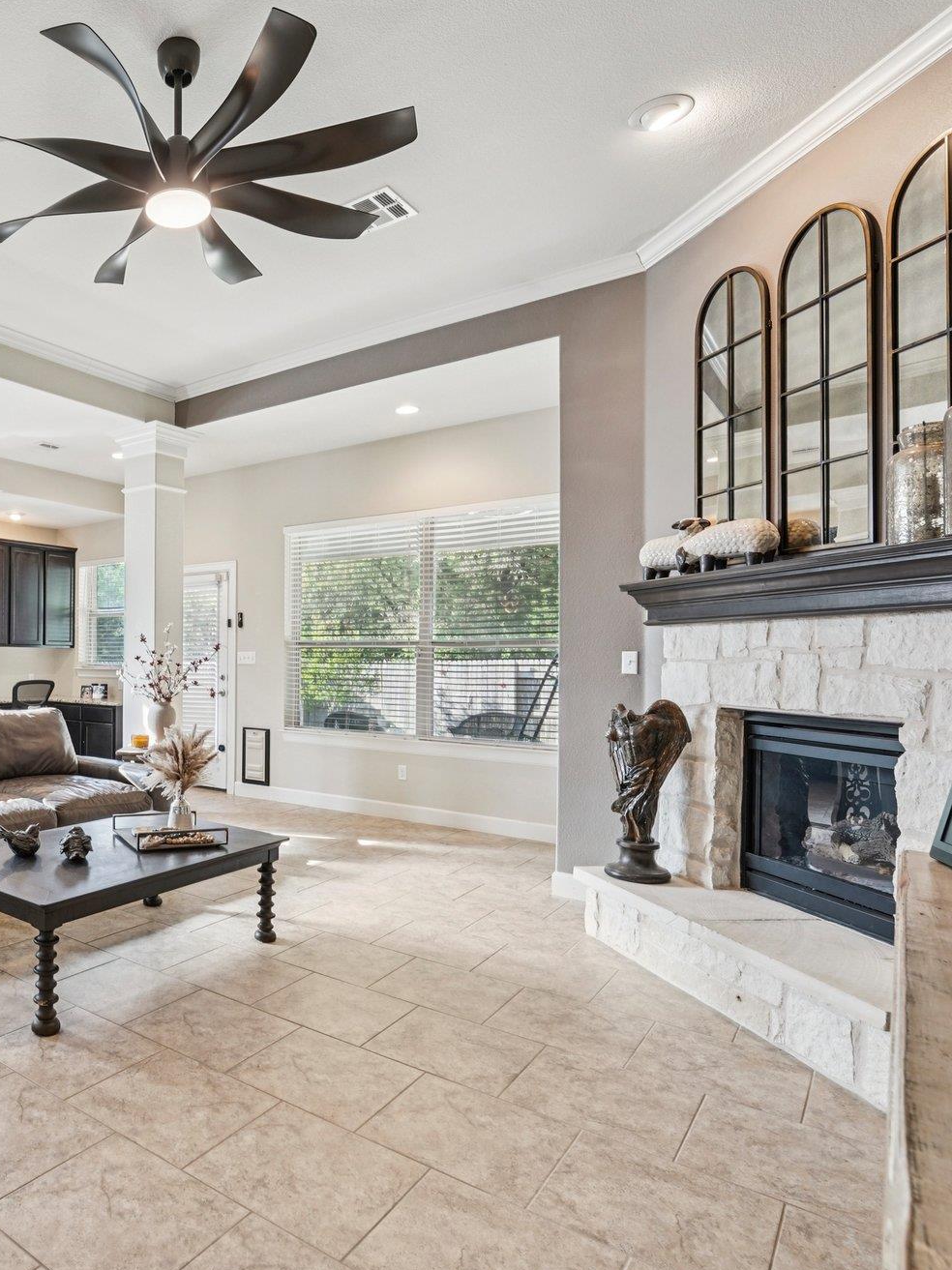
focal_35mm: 21
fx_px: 770
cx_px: 147
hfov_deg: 57.1
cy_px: 657
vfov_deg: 79.0
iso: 400
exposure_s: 1/15
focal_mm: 14
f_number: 8
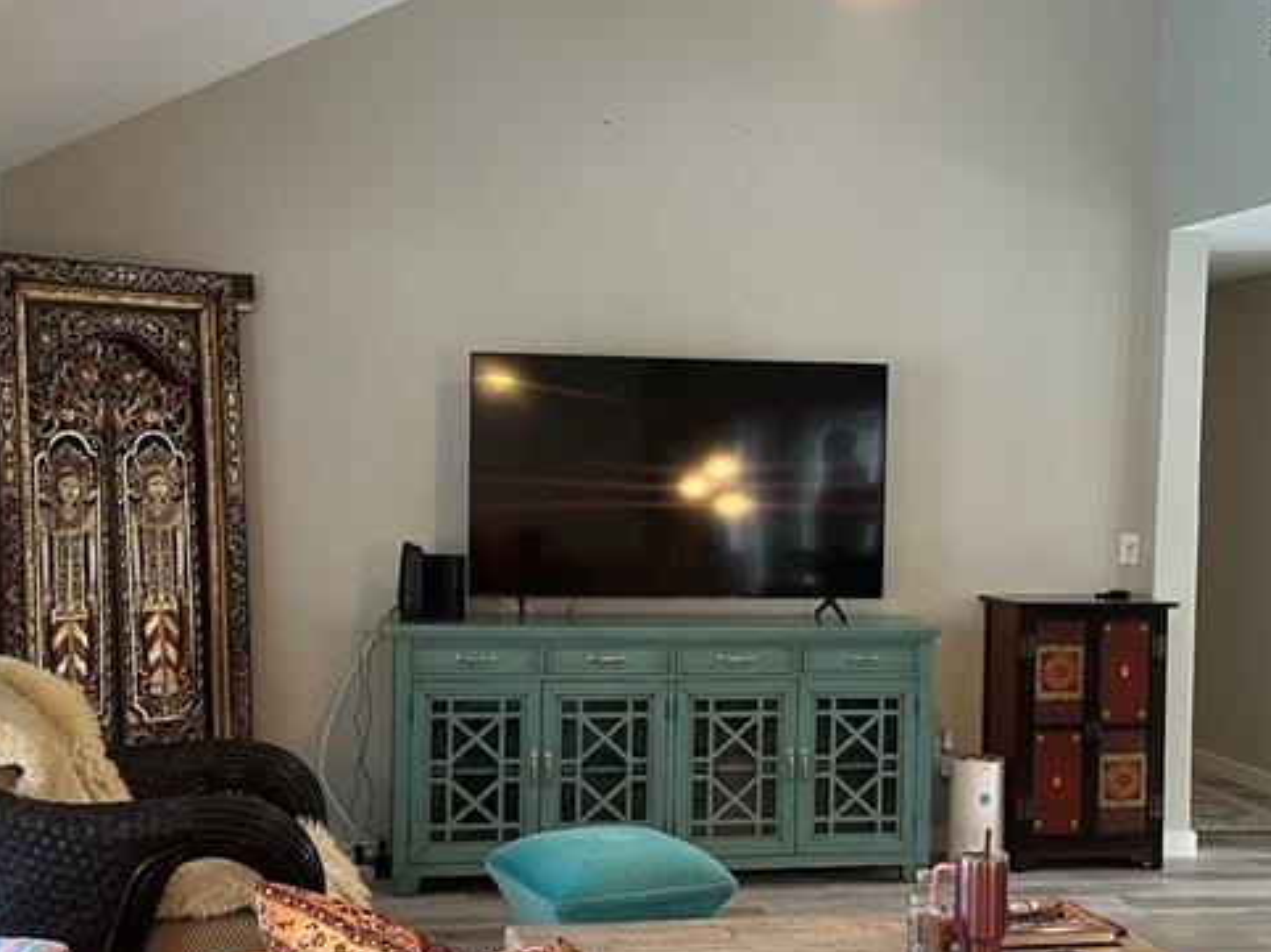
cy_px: 525
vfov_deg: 28.5
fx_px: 1872
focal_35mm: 51
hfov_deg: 37.4
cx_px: 730
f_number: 1.78
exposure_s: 1/120
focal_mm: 6.86
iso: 200
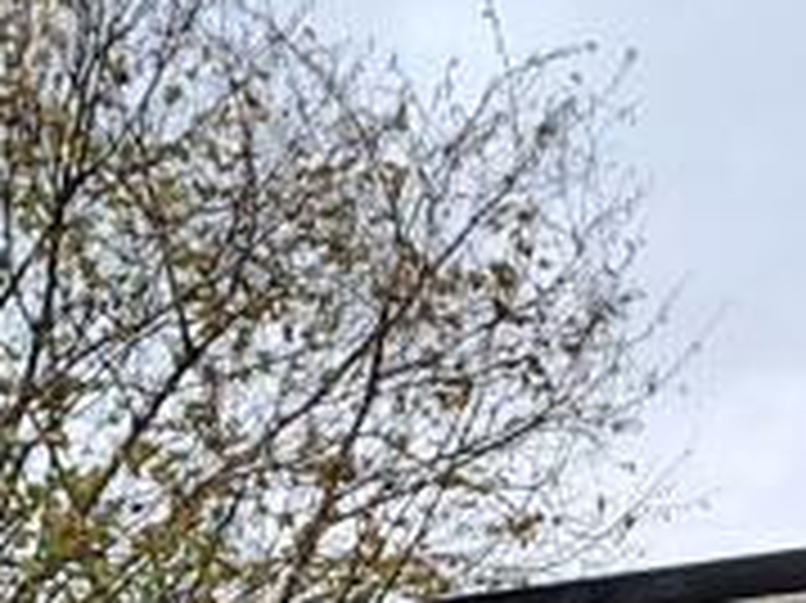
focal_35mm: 143
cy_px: 1350
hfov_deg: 13.5
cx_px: 901
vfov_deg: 9.4
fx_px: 3327
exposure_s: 1/100
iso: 50
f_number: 1.8
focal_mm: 4.65
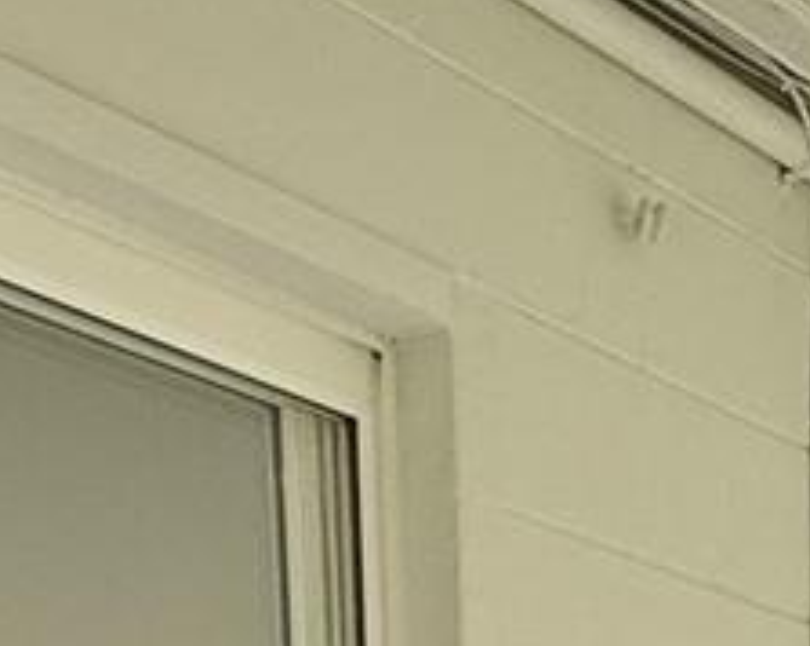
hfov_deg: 19.1
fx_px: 2347
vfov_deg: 11.4
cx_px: 803
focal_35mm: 98
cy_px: 1786
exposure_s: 1/231
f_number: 2.2
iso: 50
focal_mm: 2.22
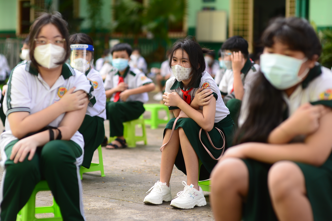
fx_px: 783
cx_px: 166
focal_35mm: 85
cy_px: 110
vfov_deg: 16.0
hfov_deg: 23.9
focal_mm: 85
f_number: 2.2
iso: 320
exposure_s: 1/1000
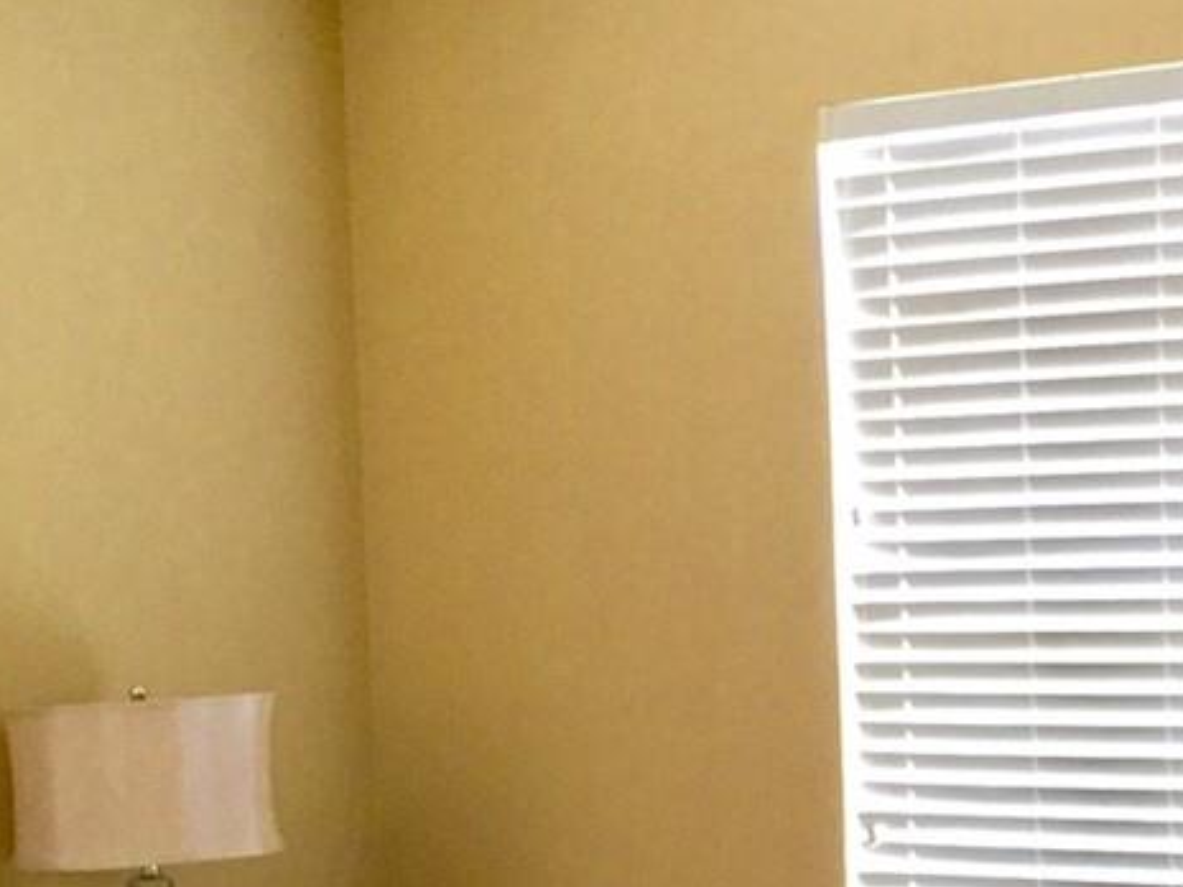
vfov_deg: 14.7
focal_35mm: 100
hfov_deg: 19.4
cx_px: 997
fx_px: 3417
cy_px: 747
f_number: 2.2
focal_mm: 4.15
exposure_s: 1/30
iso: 125
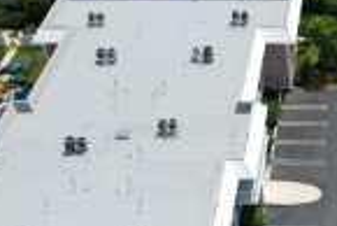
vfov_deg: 17.5
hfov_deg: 24.8
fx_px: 722
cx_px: 352
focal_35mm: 77
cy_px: 211
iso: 100
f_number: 2.8
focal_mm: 8.38
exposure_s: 1/2500
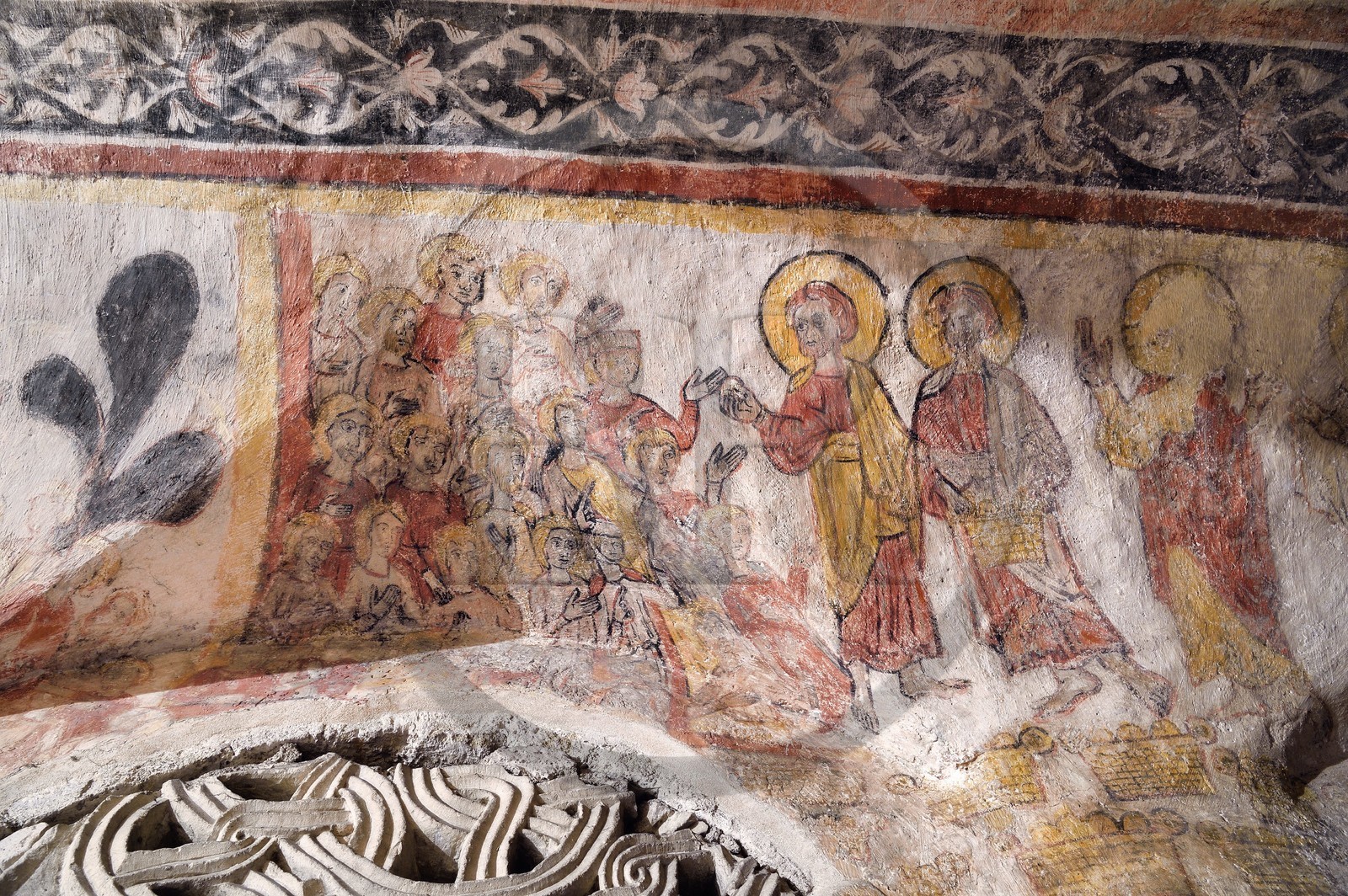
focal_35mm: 24
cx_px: 674
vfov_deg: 53.1
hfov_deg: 73.8
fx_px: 898
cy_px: 448
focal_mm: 24
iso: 400
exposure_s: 20
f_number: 9
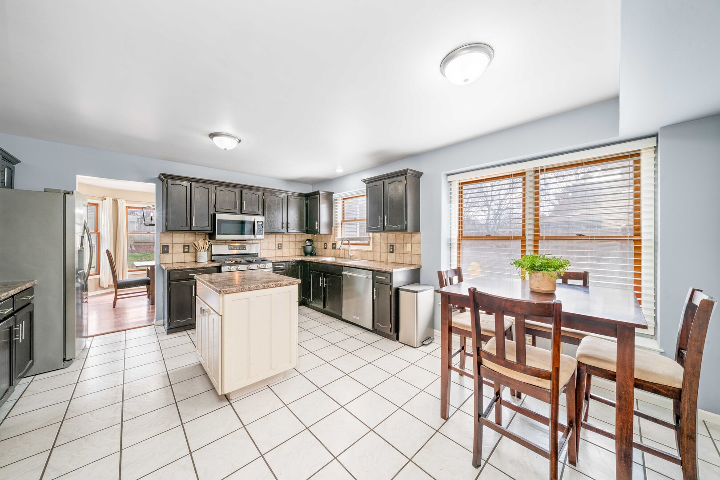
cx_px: 360
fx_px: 240
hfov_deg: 112.6
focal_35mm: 12
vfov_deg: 90.0
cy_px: 240
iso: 200
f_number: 10
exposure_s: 1/2
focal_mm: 12
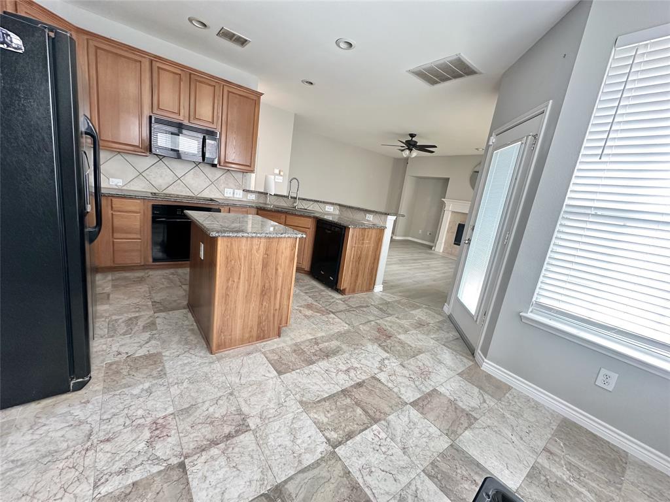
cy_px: 251
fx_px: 271
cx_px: 335
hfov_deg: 102.1
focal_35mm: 14
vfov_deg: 85.7
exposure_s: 1/60
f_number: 2.2
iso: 250
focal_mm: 2.22
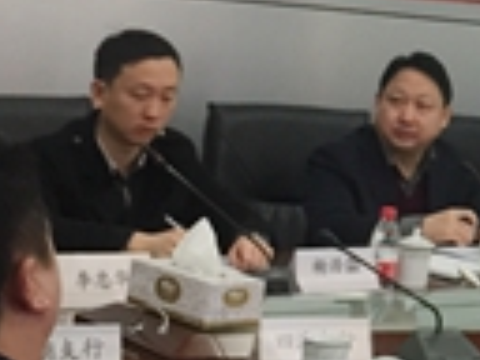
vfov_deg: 10.8
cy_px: 30
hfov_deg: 13.7
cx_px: 709
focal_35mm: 136
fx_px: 1886
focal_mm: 4.15
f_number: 2.2
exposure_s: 1/33
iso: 80
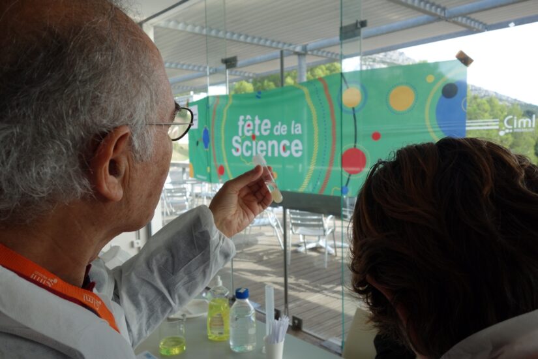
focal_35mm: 28
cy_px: 180
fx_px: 418
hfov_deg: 65.5
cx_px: 269
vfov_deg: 46.4
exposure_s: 1/100
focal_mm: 10.4
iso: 125
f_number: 4.5
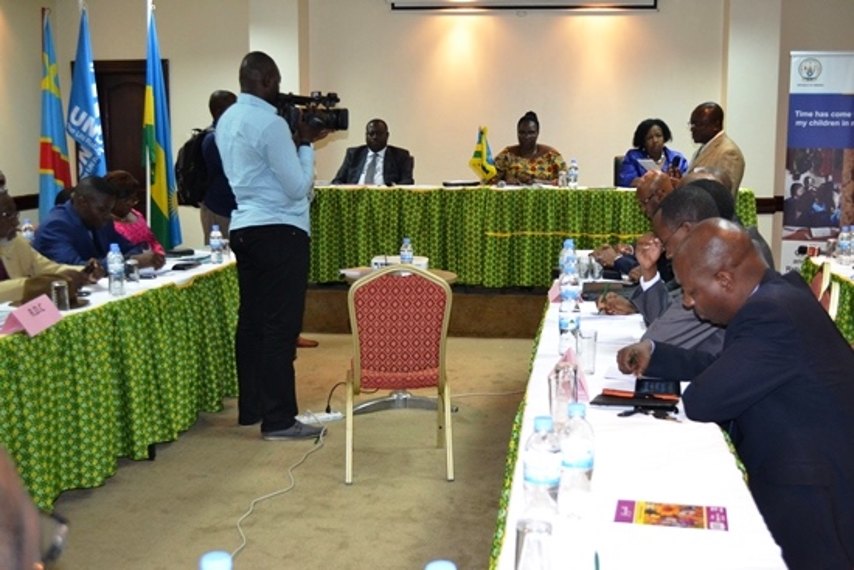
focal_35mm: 44
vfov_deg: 30.9
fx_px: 1032
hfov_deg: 45.0
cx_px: 427
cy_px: 285
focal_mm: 29
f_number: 4.5
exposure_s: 1/60
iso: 1800
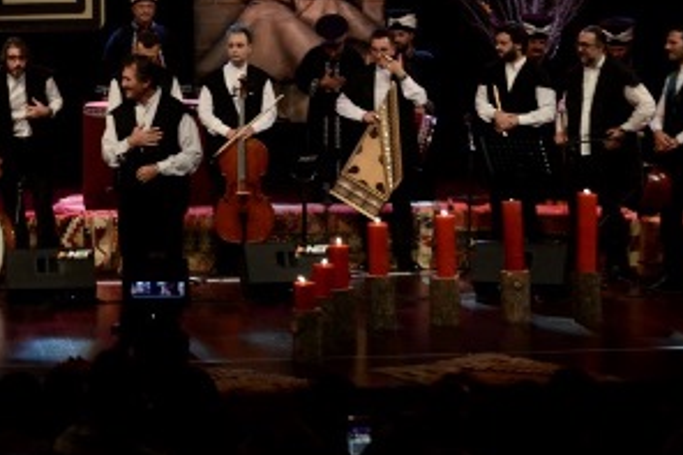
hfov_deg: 14.9
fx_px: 2579
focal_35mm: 136
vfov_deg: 10.0
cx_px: 53
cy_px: 88
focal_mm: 42
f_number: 4.8
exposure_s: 1/50
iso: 1250
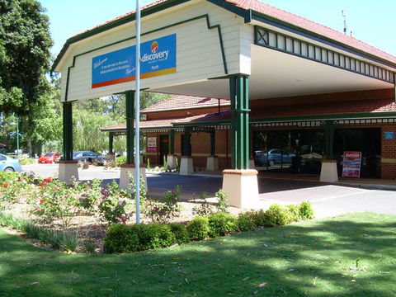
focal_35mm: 38
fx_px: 435
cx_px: 198
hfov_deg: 49.0
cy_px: 148
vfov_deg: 37.7
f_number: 4.6
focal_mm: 6.3
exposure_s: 1/115
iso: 50
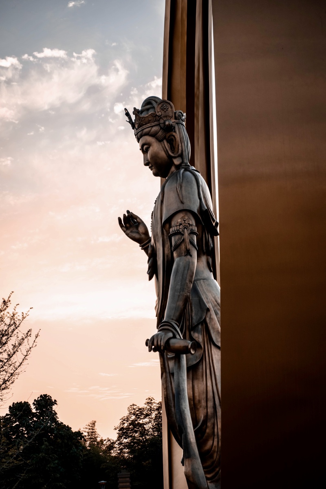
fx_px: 1127
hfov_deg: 16.5
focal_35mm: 83
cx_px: 163
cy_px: 244
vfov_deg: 24.5
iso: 200
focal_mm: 55
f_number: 4
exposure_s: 1/180
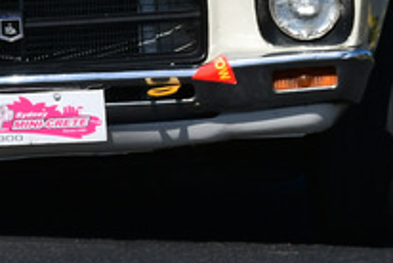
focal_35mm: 2035
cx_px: 135
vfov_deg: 0.7
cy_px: -118
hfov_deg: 1.0
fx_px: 22247
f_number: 13
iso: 400
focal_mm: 350
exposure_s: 1/640
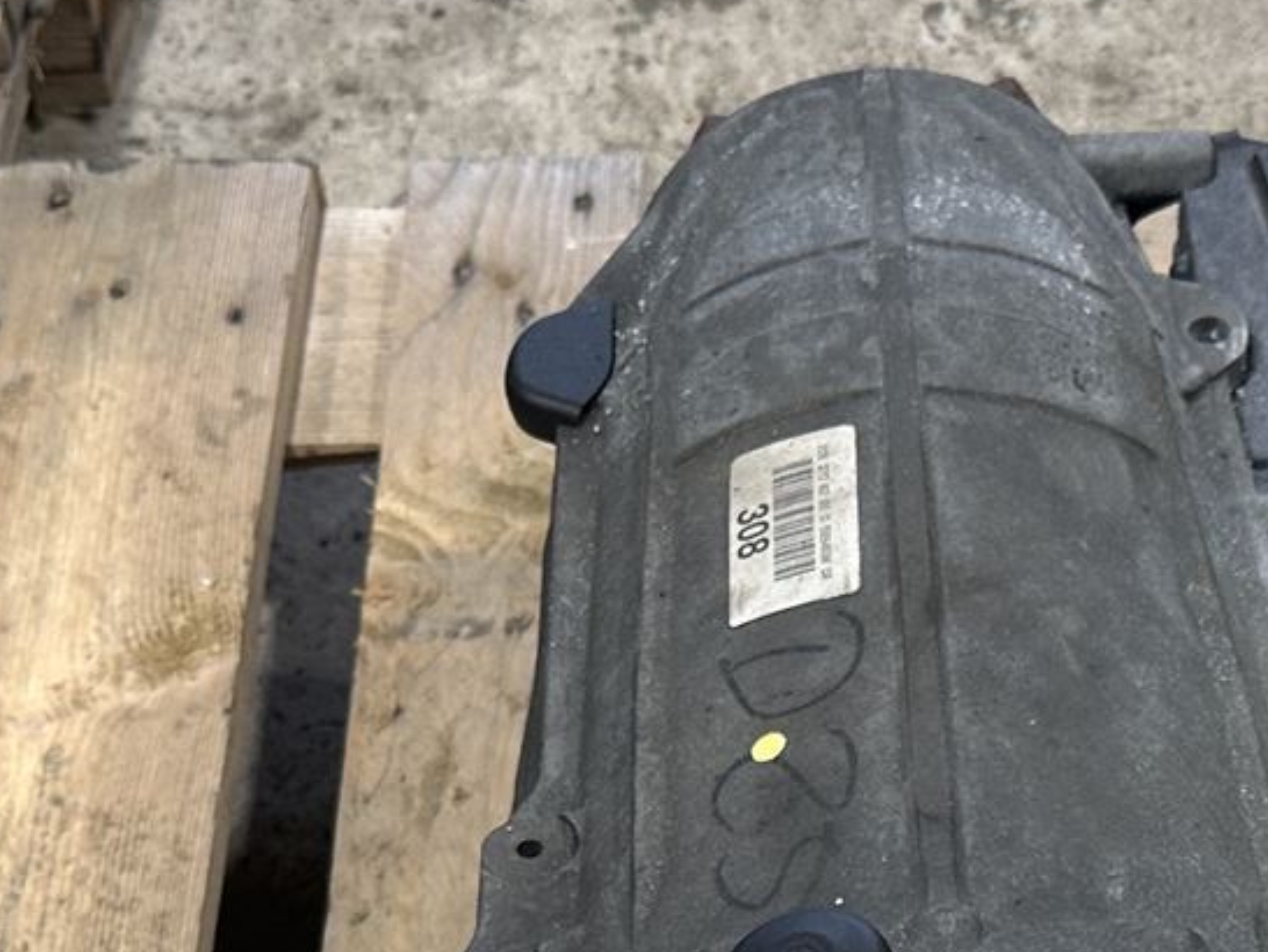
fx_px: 3298
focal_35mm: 90
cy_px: 1303
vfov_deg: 15.5
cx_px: 827
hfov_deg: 21.7
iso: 125
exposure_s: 1/100
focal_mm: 6.86
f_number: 1.78
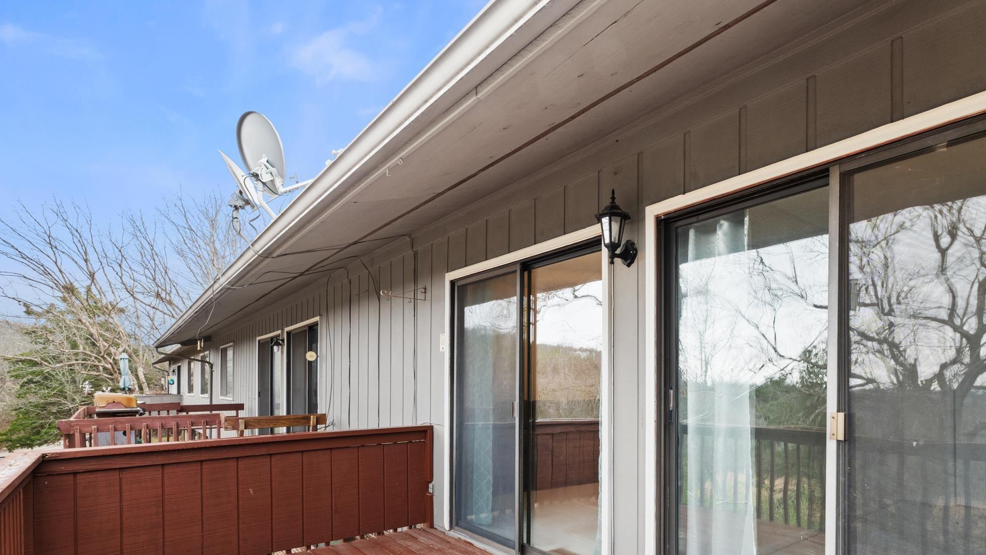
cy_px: 390
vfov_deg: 54.2
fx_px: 523
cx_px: 580
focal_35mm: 20
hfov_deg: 85.8
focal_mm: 10
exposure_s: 1/2
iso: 200
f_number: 9
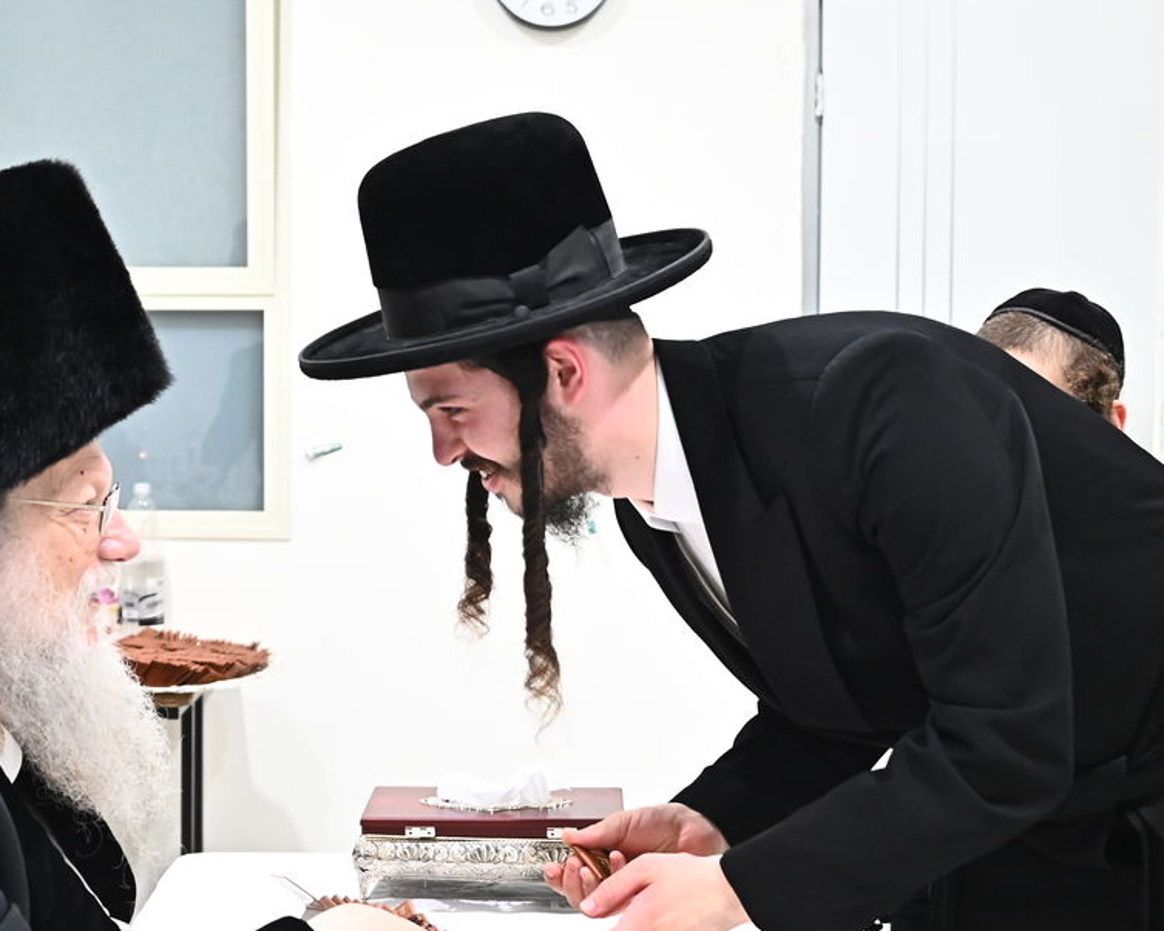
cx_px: 428
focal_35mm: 61
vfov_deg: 25.0
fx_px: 2101
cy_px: 479
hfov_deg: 30.8
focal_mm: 35
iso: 3200
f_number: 4
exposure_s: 1/160
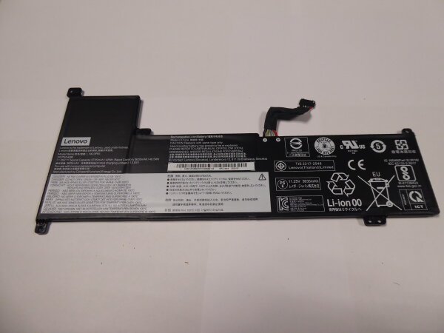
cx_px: 222
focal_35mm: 25
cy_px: 166
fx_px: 321
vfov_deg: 54.9
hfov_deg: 69.4
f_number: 3.3
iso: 200
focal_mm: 4.3
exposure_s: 1/60
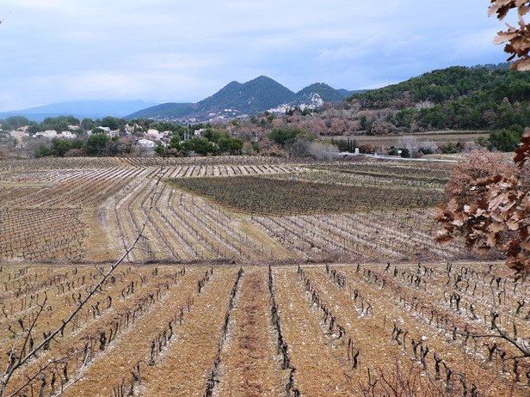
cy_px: 198
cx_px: 262
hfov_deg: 36.2
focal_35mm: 53
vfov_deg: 27.5
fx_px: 811
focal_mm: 8.7
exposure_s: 1/125
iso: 64
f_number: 4
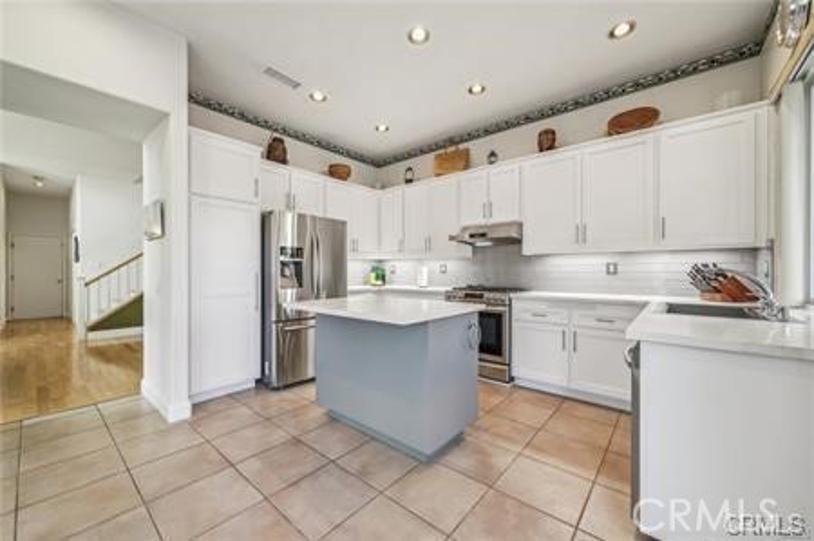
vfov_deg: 85.3
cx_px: 407
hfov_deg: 108.4
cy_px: 270
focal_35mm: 13
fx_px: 294
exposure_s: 1/20
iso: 400
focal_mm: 13
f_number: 8
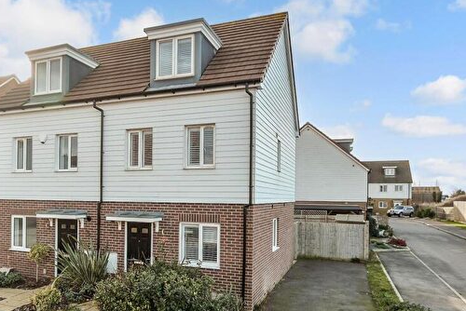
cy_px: 171
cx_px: 199
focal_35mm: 21
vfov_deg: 59.4
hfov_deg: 80.6
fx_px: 272
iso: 160
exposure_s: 1/200
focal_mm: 10
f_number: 5.6
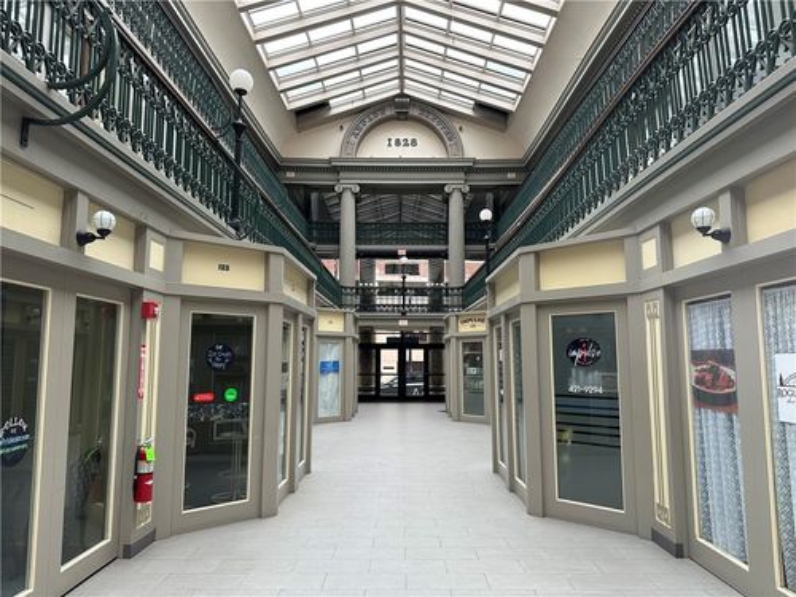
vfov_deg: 56.8
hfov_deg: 71.6
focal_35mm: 24
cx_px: 398
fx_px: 552
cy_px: 298
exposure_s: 1/361
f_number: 1.78
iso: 80
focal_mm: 6.86
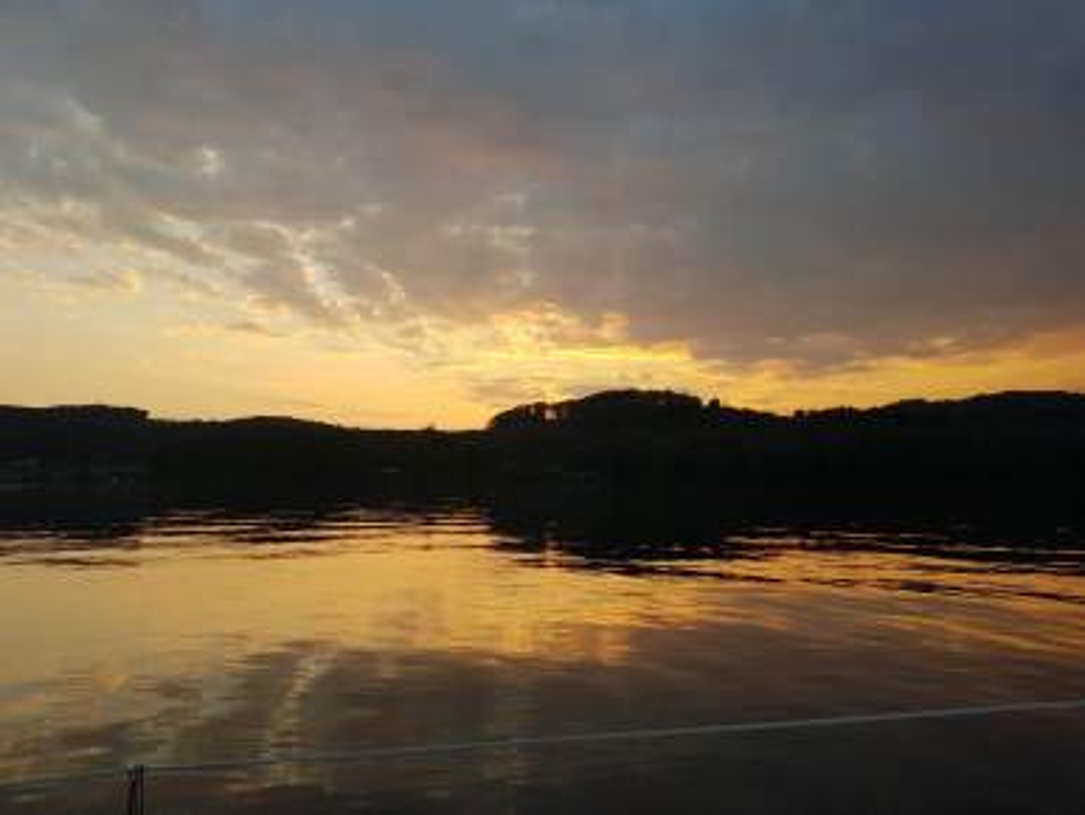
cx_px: 542
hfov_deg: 67.3
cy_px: 408
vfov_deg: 53.1
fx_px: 815
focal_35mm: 26
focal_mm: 4.2
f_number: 1.7
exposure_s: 1/303
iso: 40
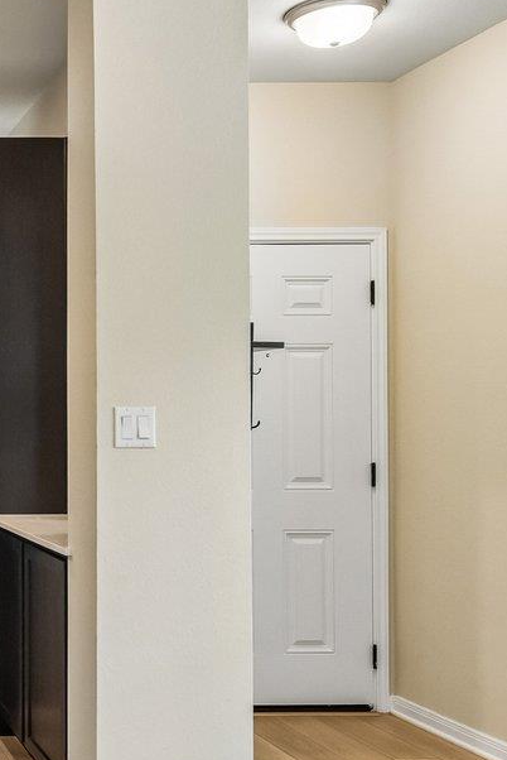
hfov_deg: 22.3
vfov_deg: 38.8
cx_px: -231
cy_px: 403
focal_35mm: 51
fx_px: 1076
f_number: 8
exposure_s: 1/15
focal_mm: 15
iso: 450
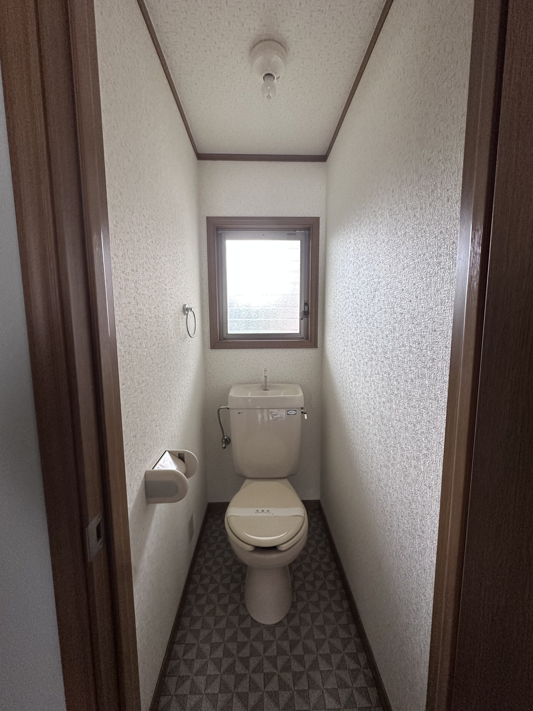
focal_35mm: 14
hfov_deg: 85.7
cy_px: 356
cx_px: 266
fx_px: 287
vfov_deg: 102.1
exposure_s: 1/99
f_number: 2.2
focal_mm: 2.22
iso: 250
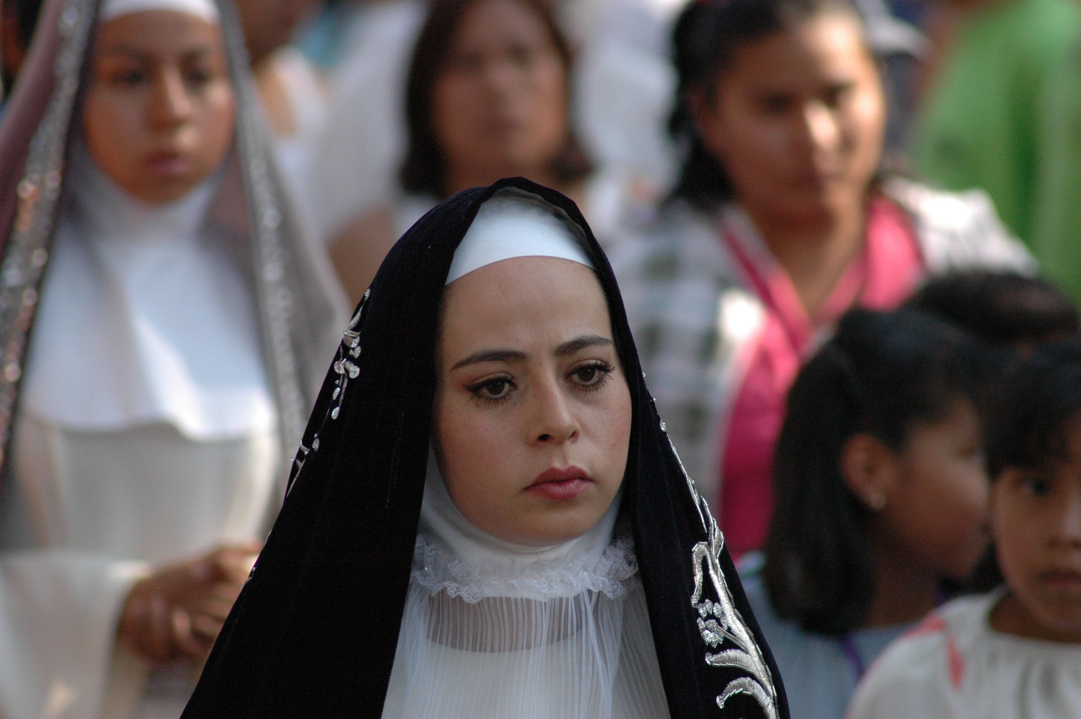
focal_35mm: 405
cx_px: 540
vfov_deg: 3.4
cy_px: 360
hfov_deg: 5.1
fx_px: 12150
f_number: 5.6
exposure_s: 1/640
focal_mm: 270
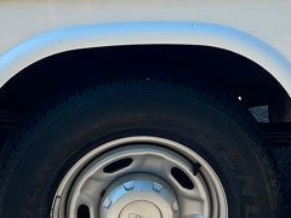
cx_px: 161
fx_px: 933
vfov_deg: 13.3
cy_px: 40
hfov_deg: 17.7
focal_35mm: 111
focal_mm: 5.7
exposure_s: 1/1901
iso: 50
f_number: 1.5
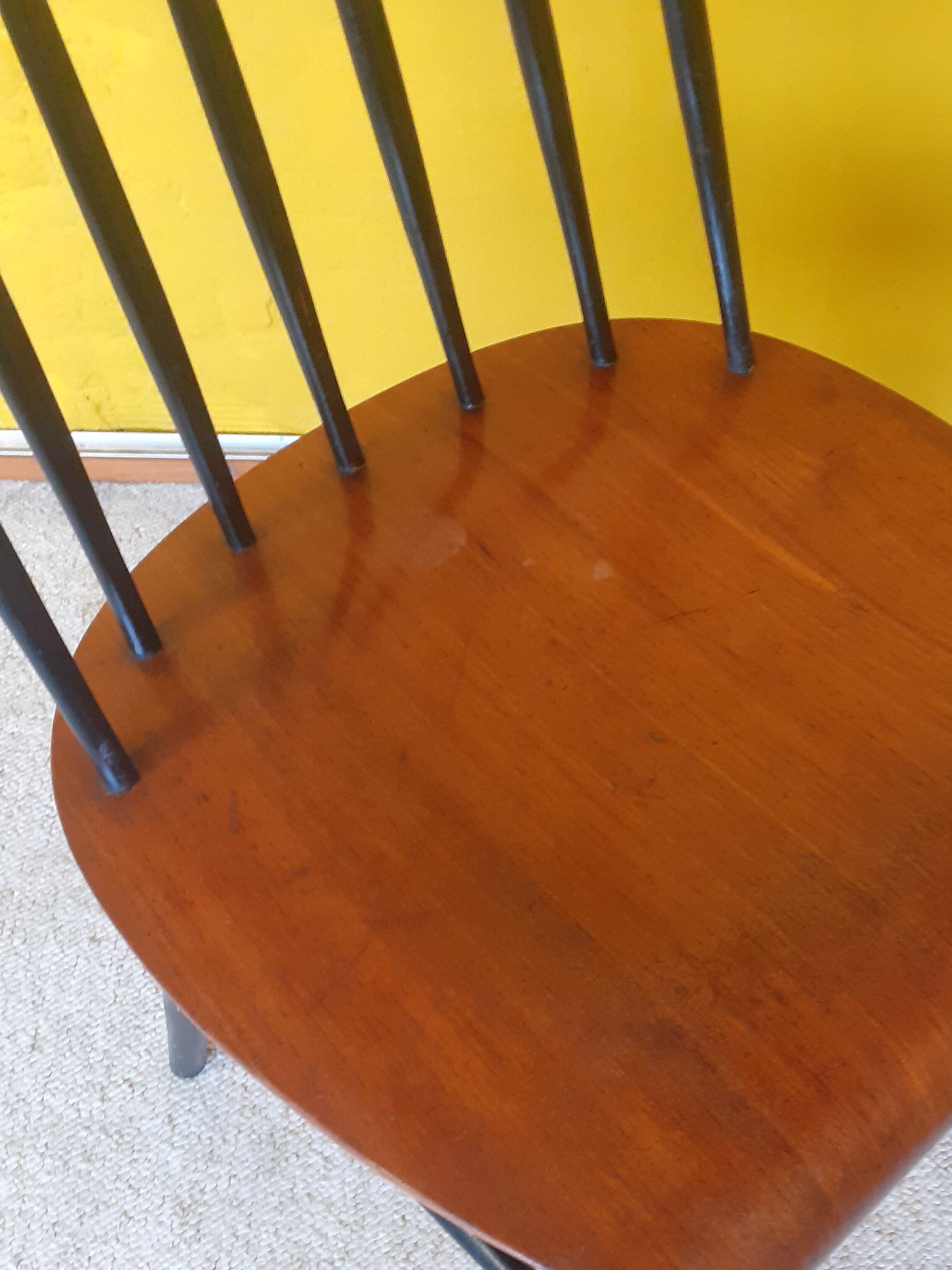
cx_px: 651
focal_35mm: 37
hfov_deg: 38.1
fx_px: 1357
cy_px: 839
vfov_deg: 49.3
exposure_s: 1/33
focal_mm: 3.6
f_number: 1.9
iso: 200
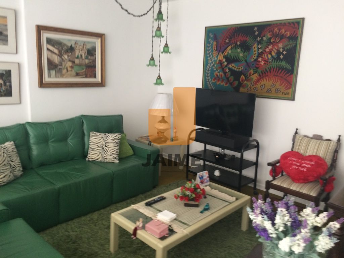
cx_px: 172
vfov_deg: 48.2
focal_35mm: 29
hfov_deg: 61.7
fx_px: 288
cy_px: 129
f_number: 2.2
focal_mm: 4.15
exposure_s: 1/30
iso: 80
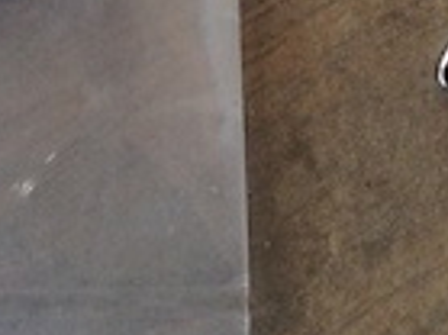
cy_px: -519
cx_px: 103
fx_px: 2612
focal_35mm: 202
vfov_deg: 6.9
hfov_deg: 9.8
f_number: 2.4
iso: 50
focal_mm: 4.28
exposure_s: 1/148
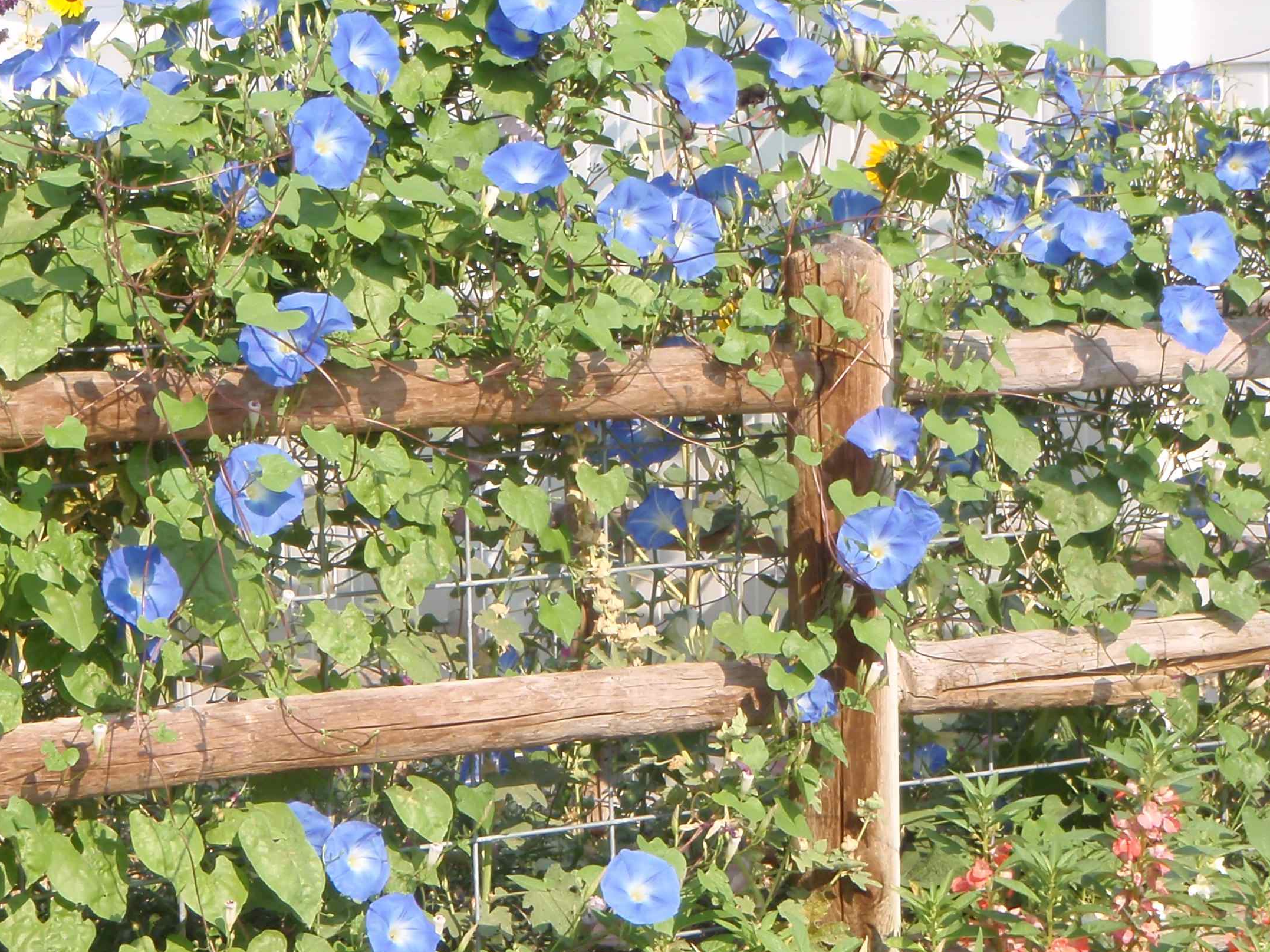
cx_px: 460
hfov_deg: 18.7
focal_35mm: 105
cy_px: 581
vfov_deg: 14.1
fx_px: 3853
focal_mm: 10.34
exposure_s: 1/160
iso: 64
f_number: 5
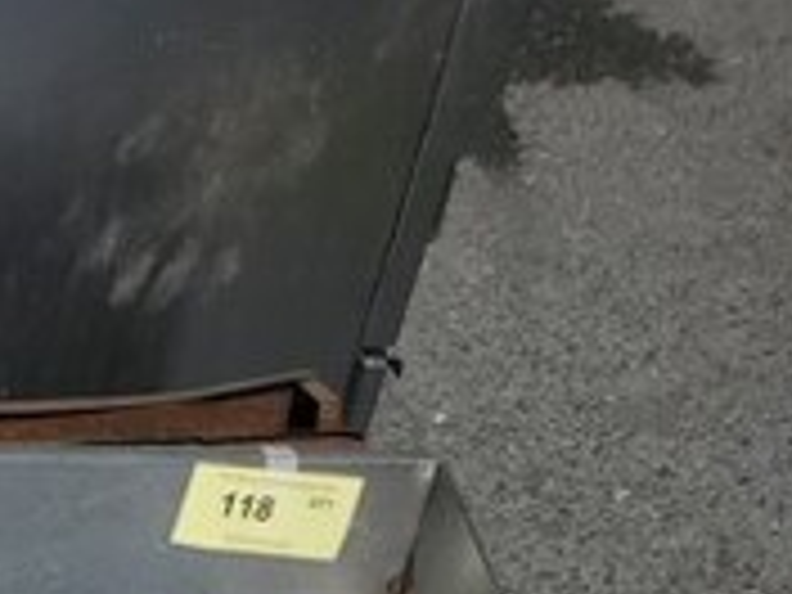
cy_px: 981
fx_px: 2059
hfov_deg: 18.4
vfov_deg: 14.8
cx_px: -513
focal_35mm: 90
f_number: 2.4
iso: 50
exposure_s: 1/4279
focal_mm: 4.3
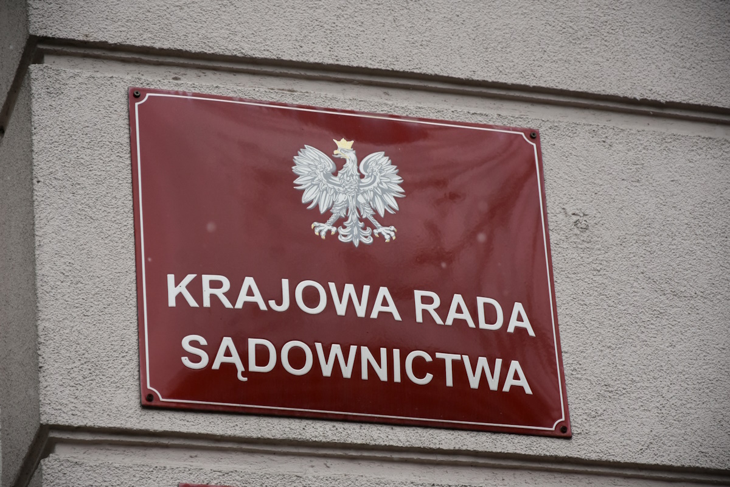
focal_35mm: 158
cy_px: 244
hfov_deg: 13.0
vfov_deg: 8.7
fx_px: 3194
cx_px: 365
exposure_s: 1/500
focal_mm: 105
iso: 800
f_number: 5.6
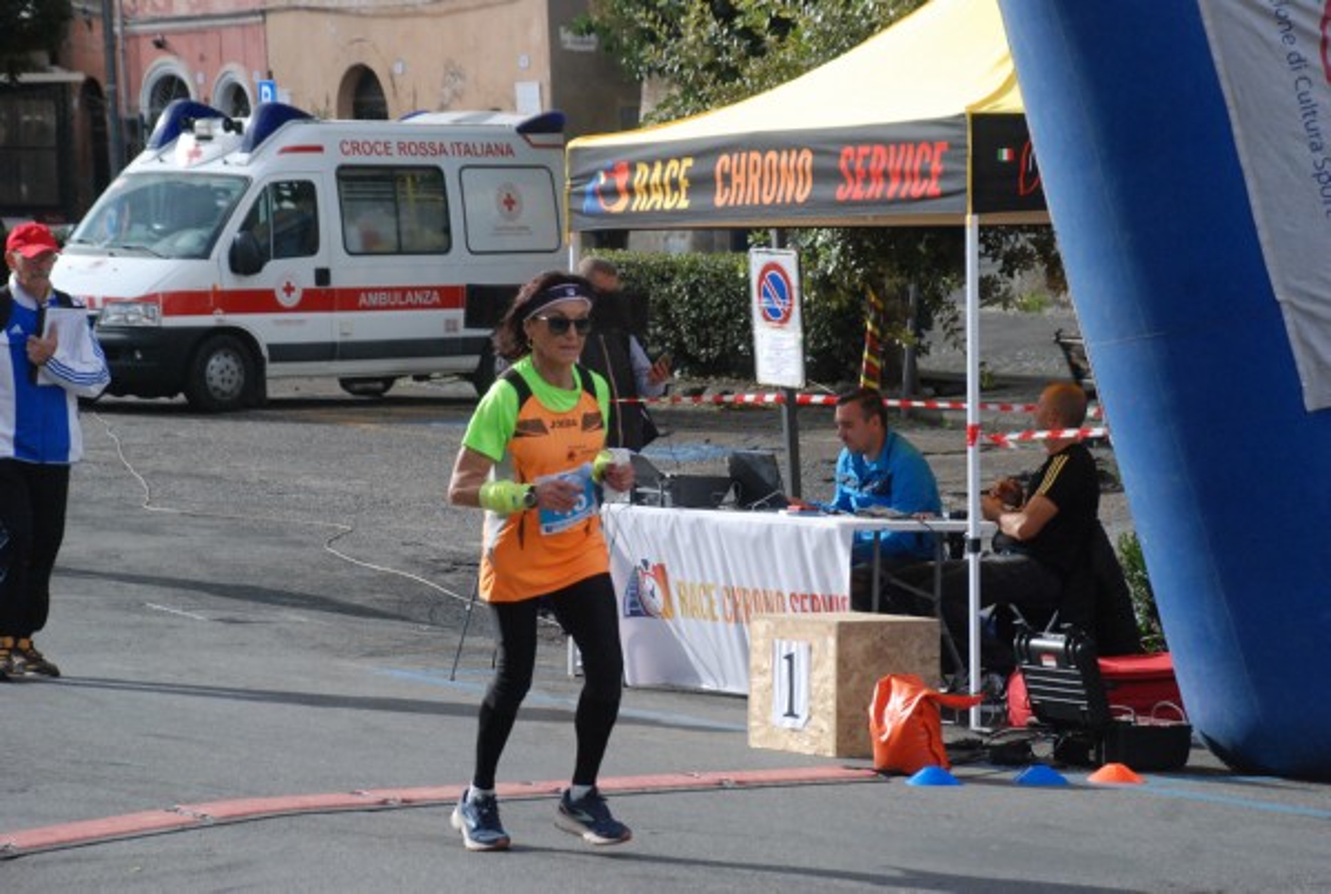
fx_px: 4447
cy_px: 447
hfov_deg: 17.0
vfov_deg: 11.5
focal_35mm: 120
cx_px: 666
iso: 1000
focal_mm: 80
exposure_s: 1/1600
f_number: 6.3
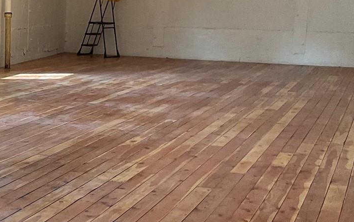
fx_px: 849
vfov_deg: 14.8
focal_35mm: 88
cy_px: 138
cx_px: -18
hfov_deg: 22.4
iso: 80
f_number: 1.8
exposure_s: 1/60
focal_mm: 3
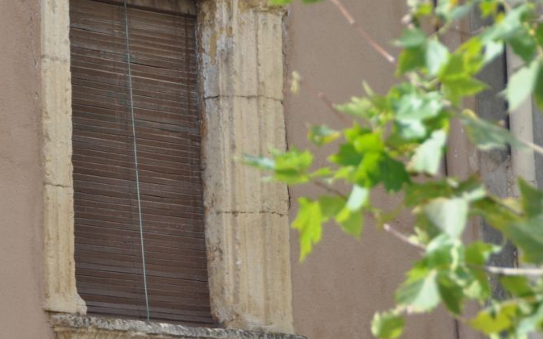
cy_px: 118
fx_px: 4641
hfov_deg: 6.7
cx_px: 197
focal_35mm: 314
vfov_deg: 4.2
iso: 500
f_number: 5.6
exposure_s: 1/640
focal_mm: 135
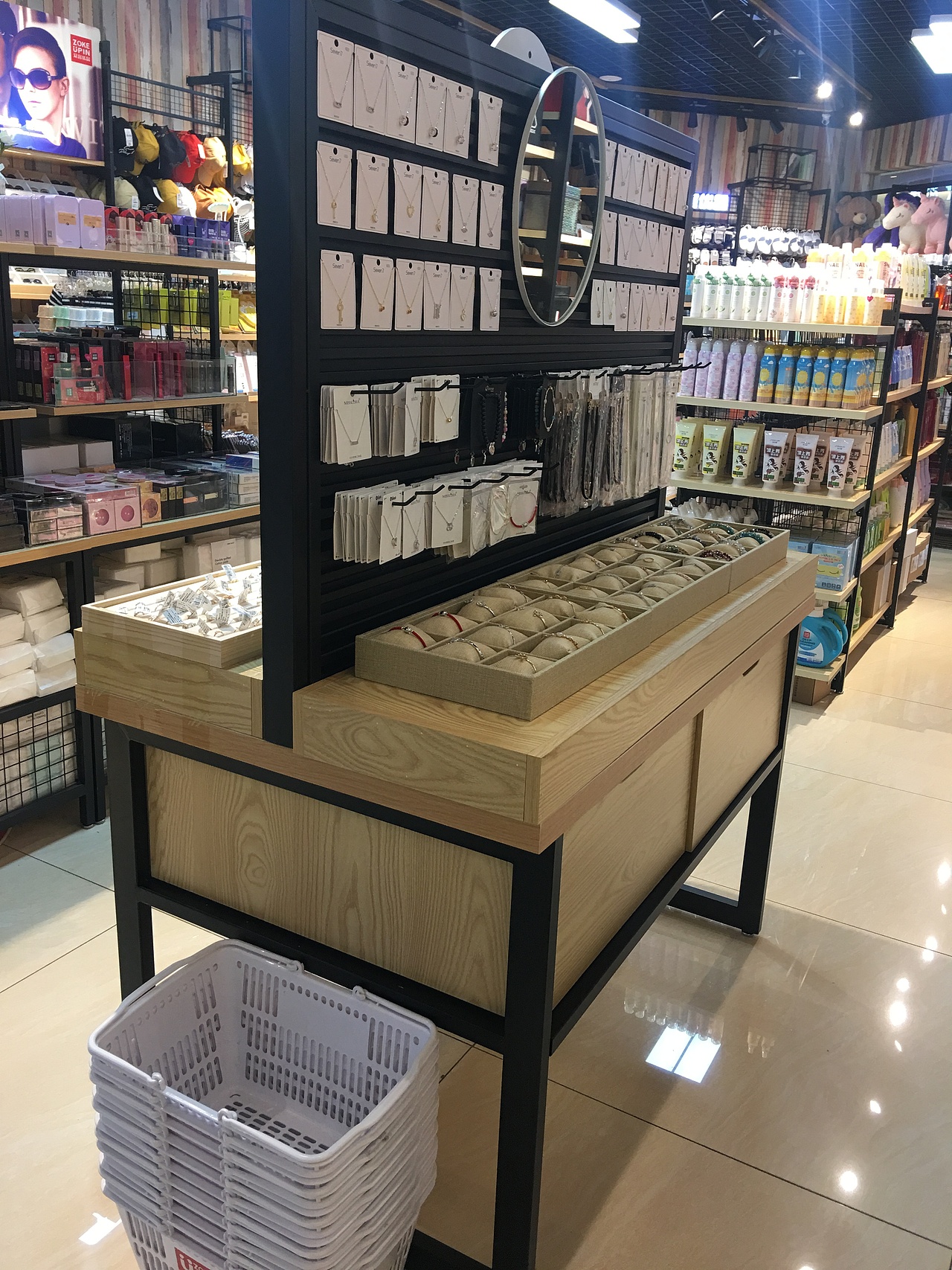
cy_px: 635
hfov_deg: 48.2
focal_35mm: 29
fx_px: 1064
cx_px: 476
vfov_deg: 61.7
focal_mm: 4.15
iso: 50
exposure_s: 1/33
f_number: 2.2
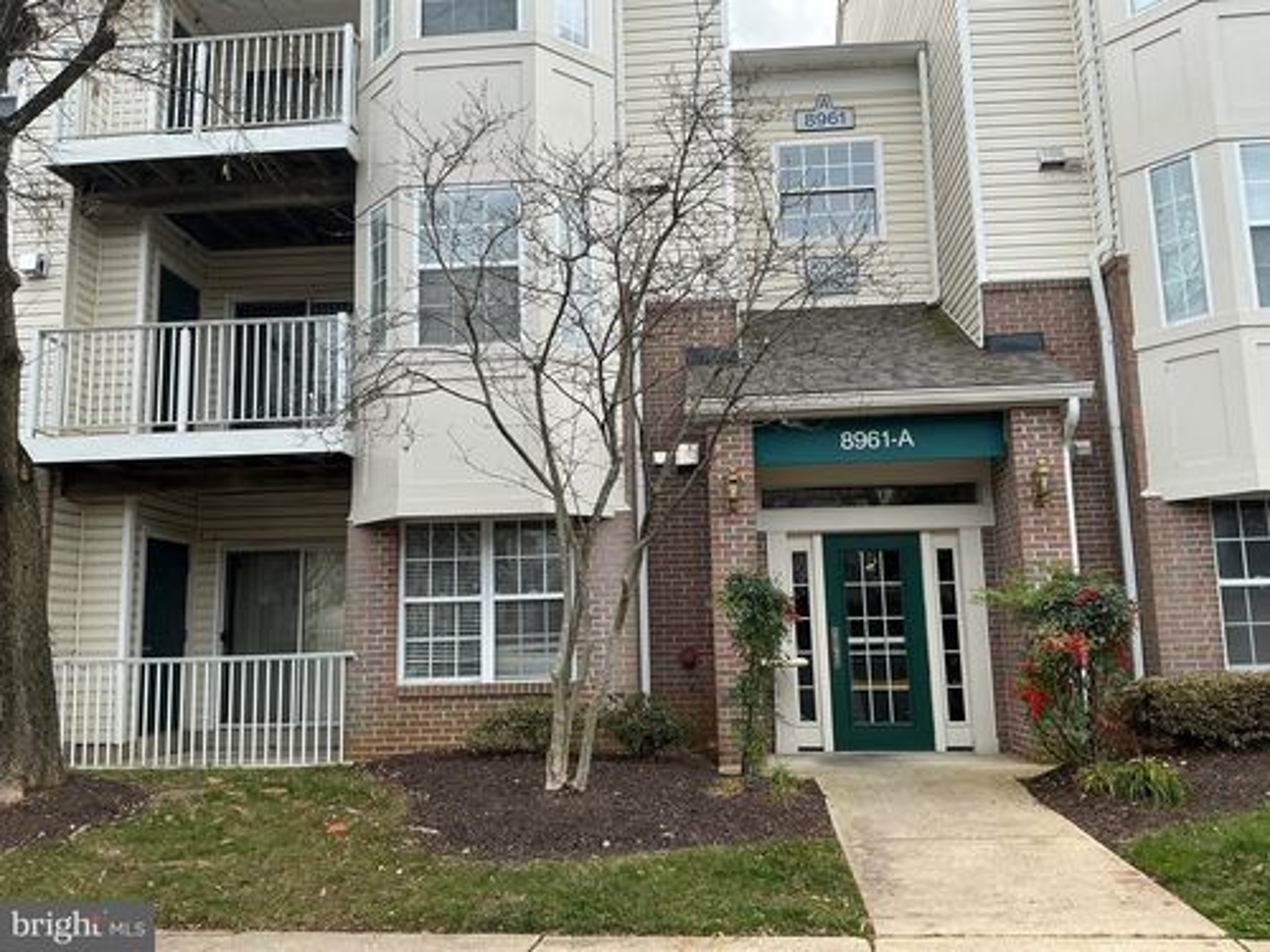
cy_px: 476
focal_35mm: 28
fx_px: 1027
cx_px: 635
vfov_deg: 49.7
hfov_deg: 63.4
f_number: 1.8
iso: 25
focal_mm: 3
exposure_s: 1/422
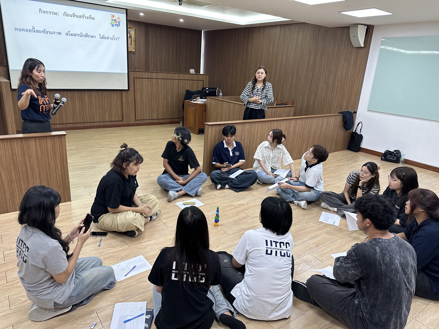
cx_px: 220
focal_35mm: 24
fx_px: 304
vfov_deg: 56.8
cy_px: 164
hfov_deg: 71.6
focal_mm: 6.86
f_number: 1.78
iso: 200
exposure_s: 1/100
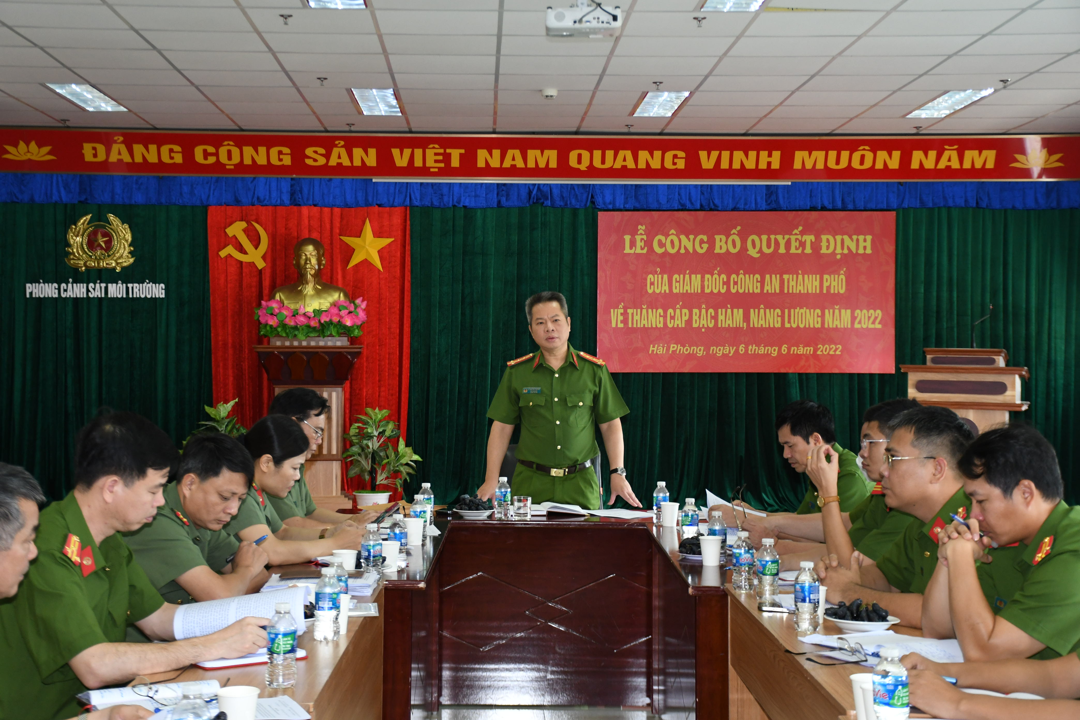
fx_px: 1800
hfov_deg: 33.4
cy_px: 360
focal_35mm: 60
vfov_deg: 22.6
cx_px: 540
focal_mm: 40
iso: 1250
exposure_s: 1/200
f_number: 4.5
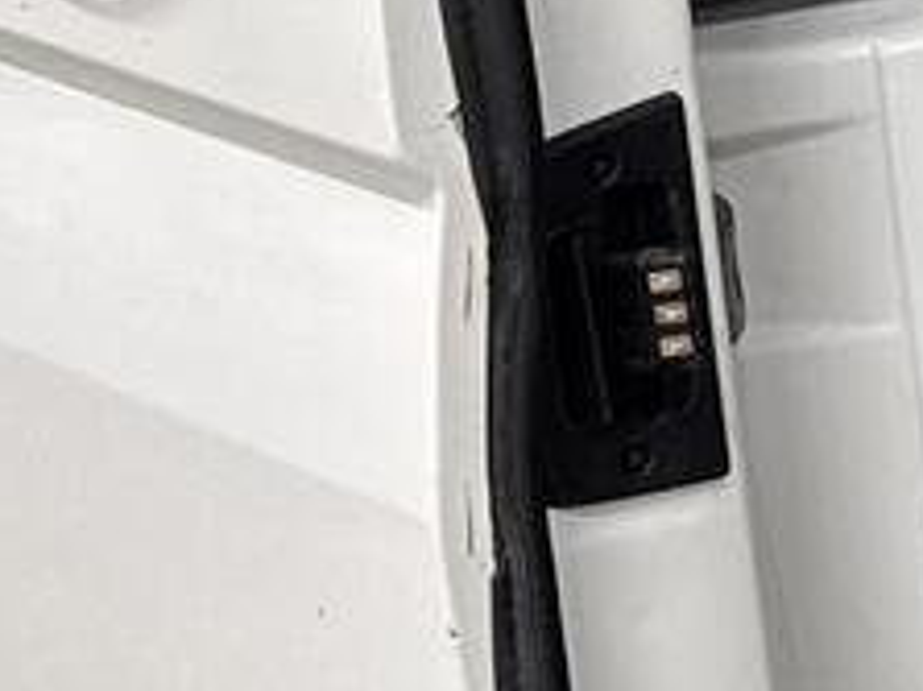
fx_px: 4131
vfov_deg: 9.4
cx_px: 2769
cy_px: -116
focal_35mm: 155
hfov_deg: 9.8
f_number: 1.78
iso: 125
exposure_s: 1/100
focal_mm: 6.76
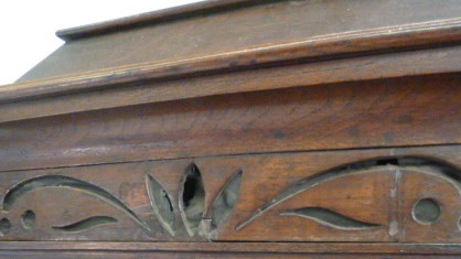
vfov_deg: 28.8
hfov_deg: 50.4
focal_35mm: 40
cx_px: 256
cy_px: 218
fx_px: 489
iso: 800
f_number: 2.5
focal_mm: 4.3
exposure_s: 1/50
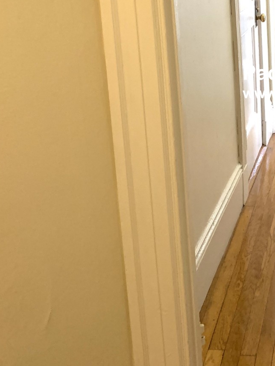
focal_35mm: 62
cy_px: 84
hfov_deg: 22.0
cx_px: 325
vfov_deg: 30.6
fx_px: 657
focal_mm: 4.25
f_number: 1.8
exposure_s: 1/60
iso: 250
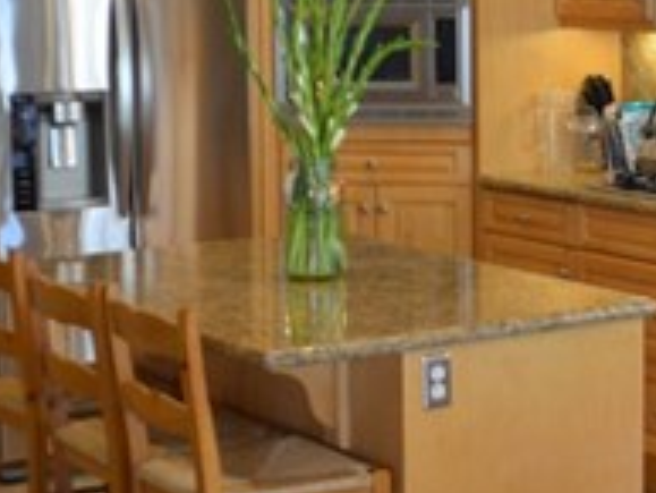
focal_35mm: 105
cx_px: 585
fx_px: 1991
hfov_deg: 18.4
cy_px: 61
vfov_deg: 14.0
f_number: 4
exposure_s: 1/60
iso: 800
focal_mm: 22
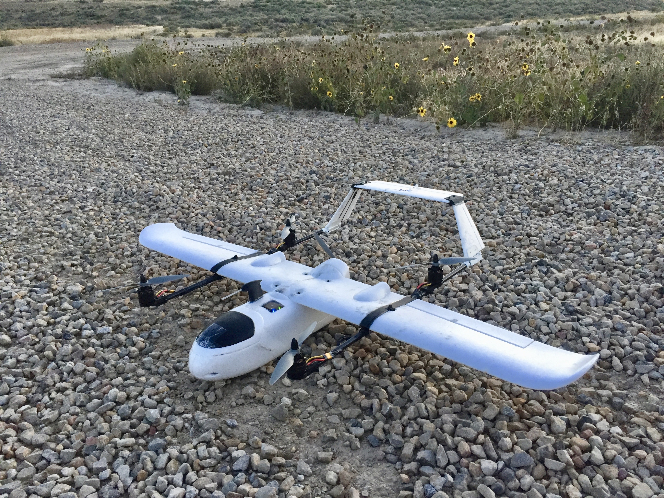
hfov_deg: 61.7
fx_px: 556
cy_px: 249
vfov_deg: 48.2
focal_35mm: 29
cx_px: 332
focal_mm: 4.15
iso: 50
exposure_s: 1/30
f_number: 2.2
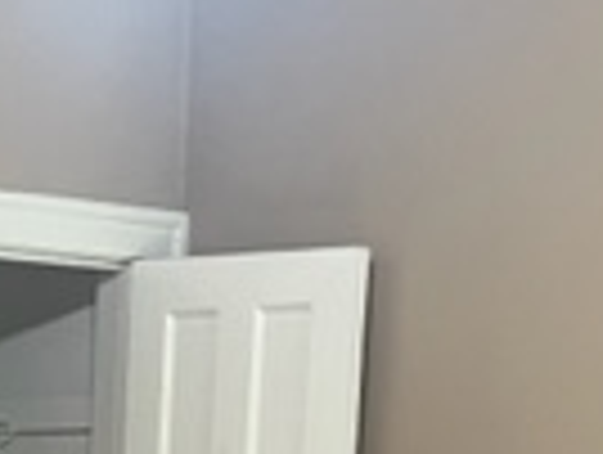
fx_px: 2164
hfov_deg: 15.6
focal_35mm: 124
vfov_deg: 10.4
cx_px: 22
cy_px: 1070
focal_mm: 5.1
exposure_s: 1/60
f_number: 1.6
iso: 320
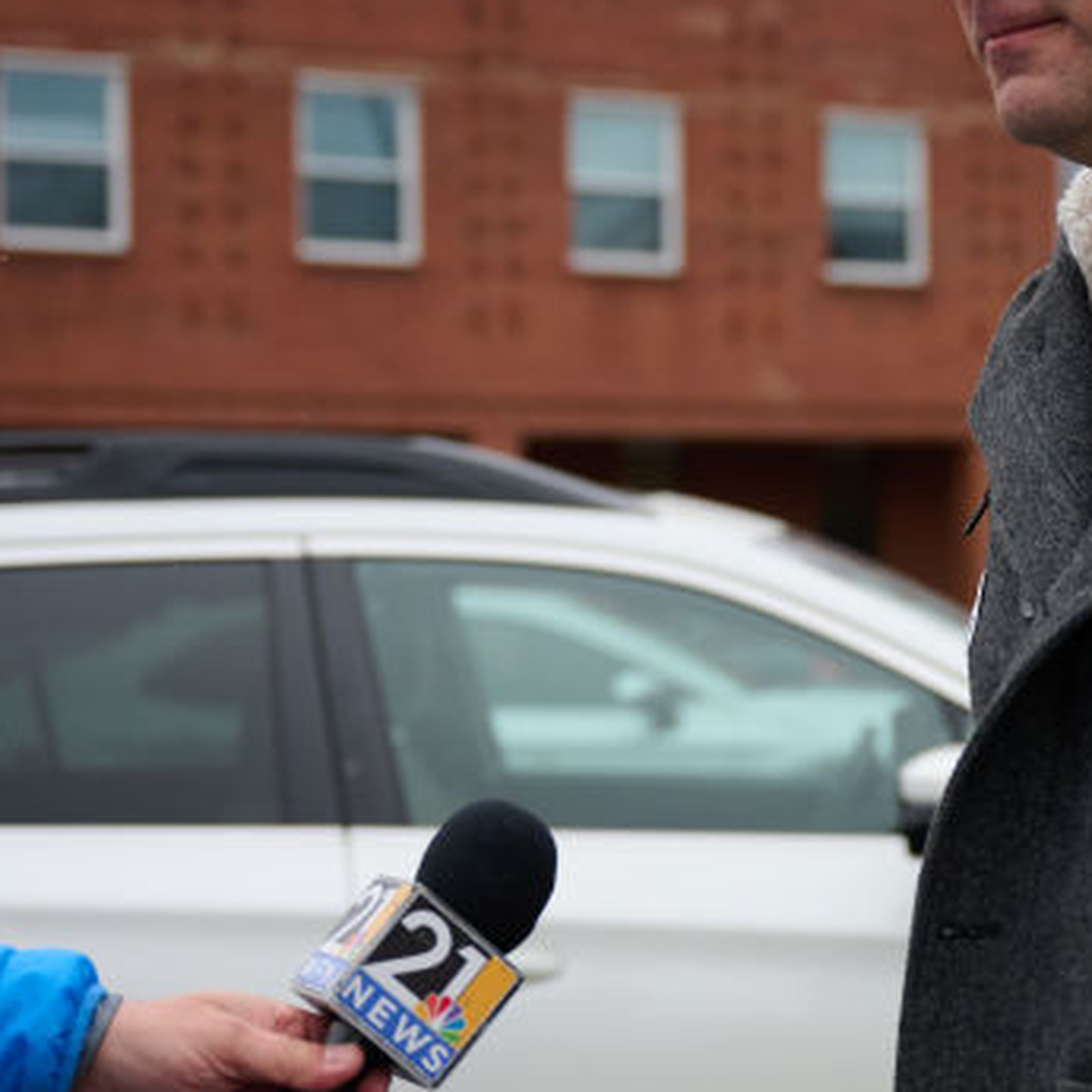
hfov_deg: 17.0
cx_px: 934
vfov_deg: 17.2
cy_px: 511
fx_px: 3605
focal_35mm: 101
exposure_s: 1/3200
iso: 1000
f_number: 2.8
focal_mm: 40
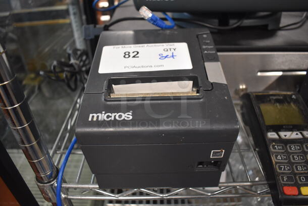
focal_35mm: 27
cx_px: 154
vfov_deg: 48.0
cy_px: 103
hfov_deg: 67.3
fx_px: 231
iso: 2000
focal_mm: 18
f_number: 4
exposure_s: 1/60
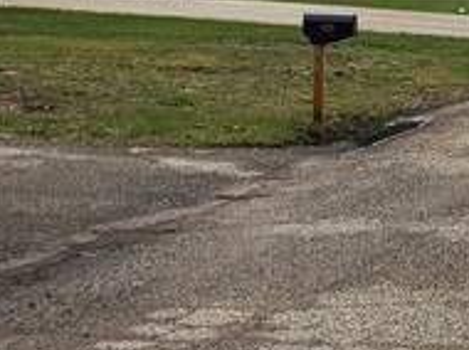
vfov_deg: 11.9
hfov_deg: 14.9
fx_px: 1678
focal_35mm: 124
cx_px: 689
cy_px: 67
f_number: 1.8
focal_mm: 5.4
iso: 20
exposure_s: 1/1215
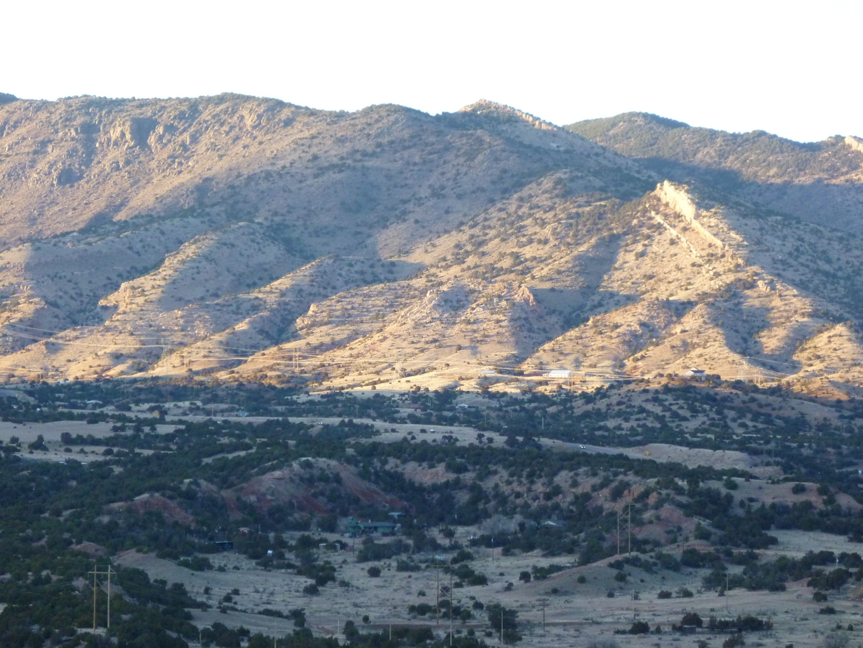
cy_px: 324
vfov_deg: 8.1
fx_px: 4587
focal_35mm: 184
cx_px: 432
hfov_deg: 10.7
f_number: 5.9
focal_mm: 33
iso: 400
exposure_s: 1/100
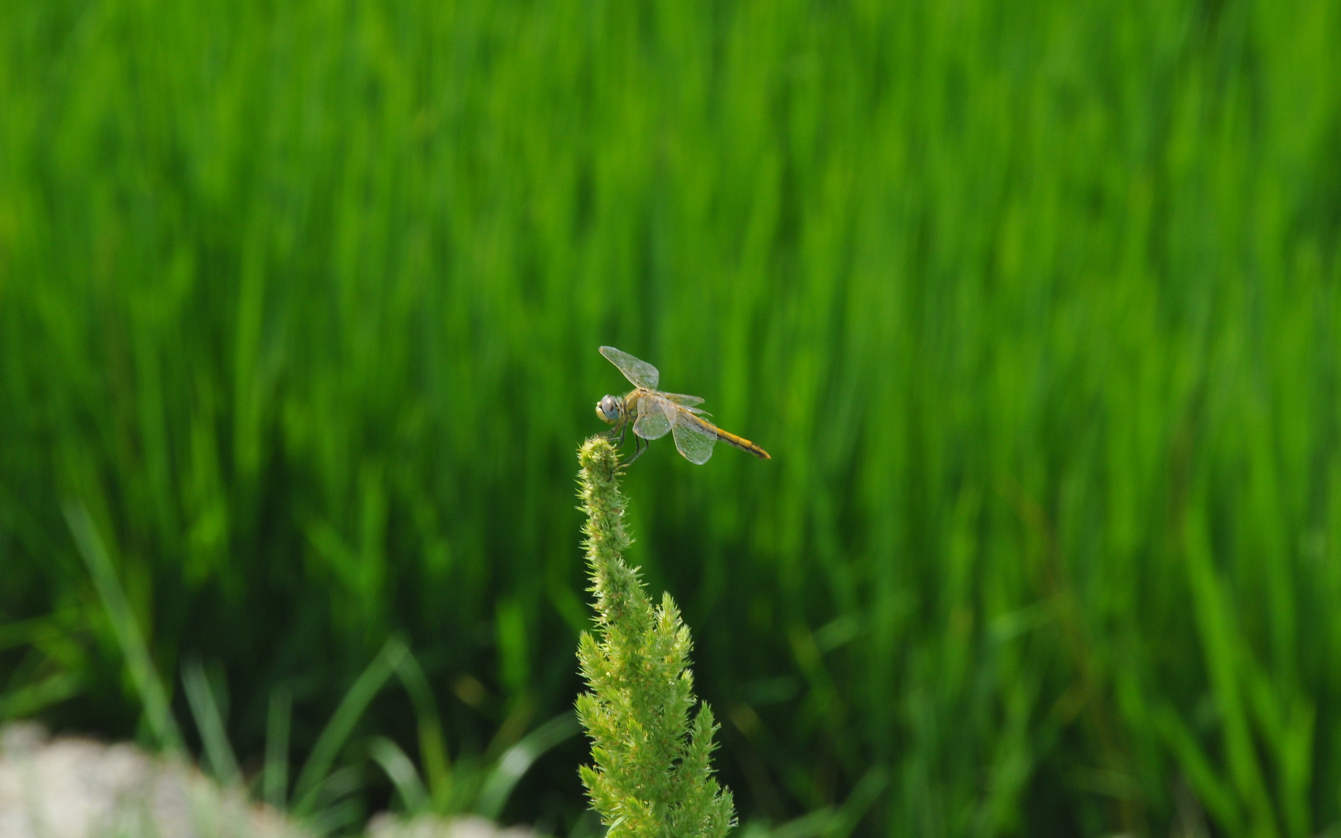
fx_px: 11184
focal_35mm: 306
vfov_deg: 4.3
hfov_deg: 6.9
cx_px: 671
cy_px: 427
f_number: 18
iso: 450
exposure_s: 1/60
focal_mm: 200
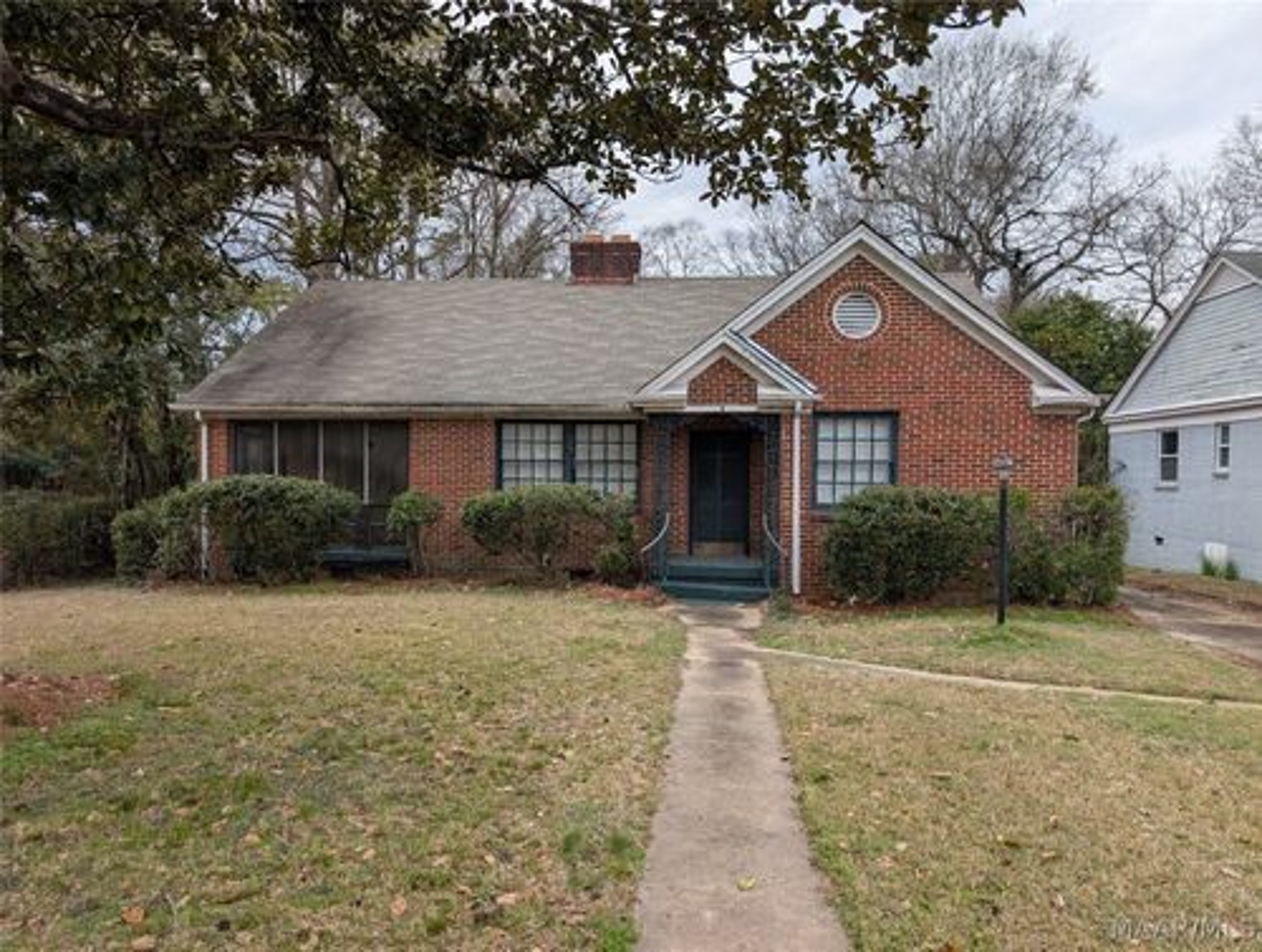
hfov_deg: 71.5
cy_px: 476
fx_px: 877
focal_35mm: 24
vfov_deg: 57.0
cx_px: 631
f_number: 1.68
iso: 21
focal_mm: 6.9
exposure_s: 1/661
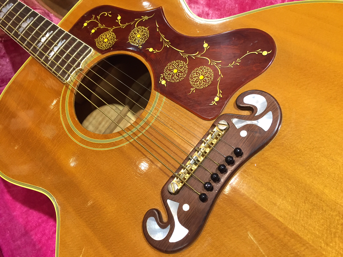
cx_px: 172
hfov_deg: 61.7
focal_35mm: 29
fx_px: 287
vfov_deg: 48.2
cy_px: 128
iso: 125
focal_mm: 4.15
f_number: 2.2
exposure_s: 1/30
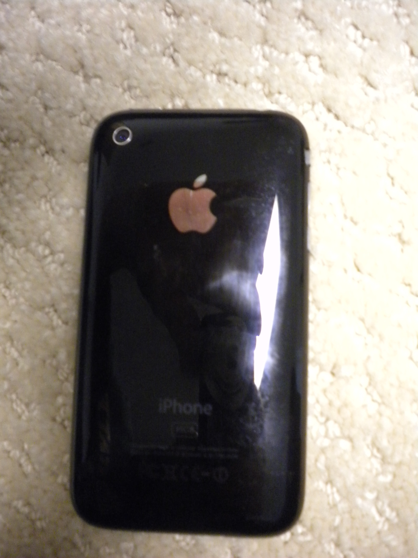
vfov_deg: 52.6
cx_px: 209
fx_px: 564
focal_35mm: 35
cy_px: 279
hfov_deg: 40.7
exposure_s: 1/10.3
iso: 800
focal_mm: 6.3
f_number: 3.1
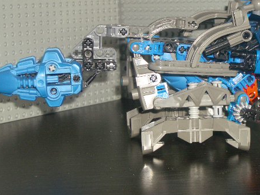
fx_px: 661
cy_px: 61
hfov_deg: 22.2
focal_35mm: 88
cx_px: 169
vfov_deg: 16.7
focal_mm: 10.2
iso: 100
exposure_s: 1/60
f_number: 3.5
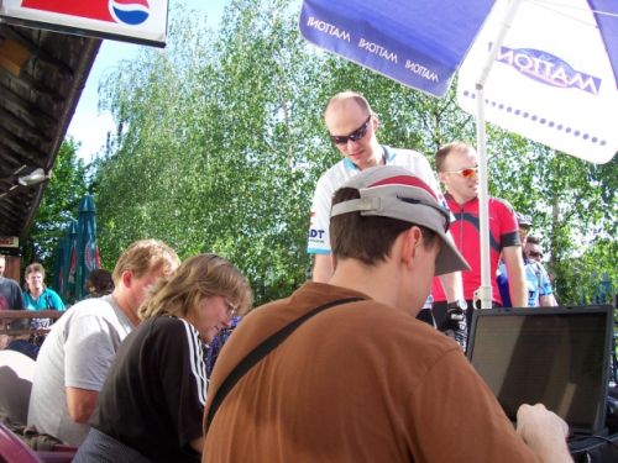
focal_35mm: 37
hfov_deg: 50.1
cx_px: 309
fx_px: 661
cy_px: 232
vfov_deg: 38.7
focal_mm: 5.6
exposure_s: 1/180
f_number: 5.6
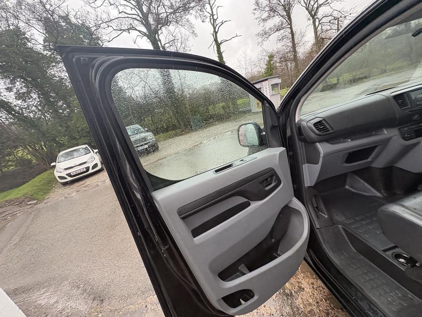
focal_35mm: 14
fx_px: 171
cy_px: 158
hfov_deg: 102.1
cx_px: 211
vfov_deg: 85.7
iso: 200
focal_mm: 2.22
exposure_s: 1/99
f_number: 2.2
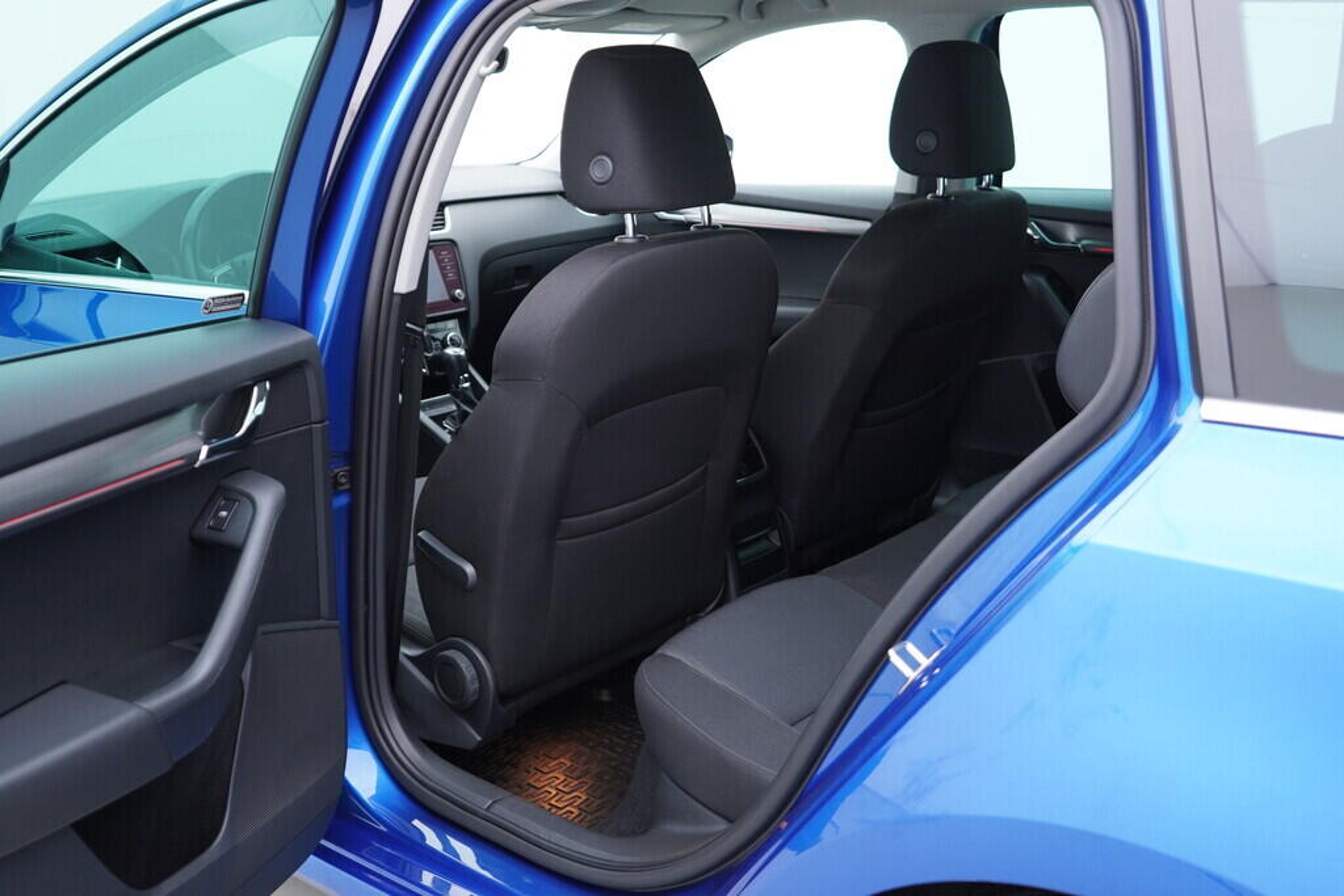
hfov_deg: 53.1
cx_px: 672
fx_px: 1344
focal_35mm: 36
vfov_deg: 36.9
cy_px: 448
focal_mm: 24
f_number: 2.8
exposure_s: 1/40
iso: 200
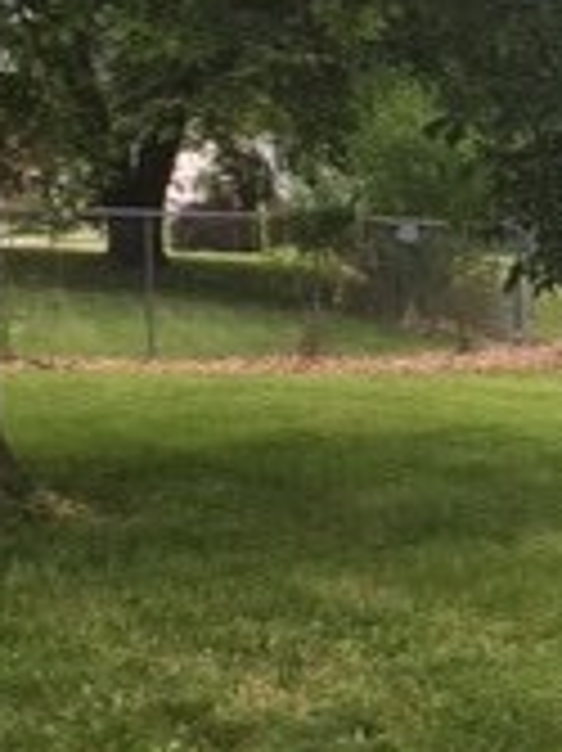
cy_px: 455
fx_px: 2406
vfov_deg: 17.7
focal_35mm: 111
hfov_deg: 12.7
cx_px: 809
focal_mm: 4.15
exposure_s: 1/120
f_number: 2.2
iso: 32
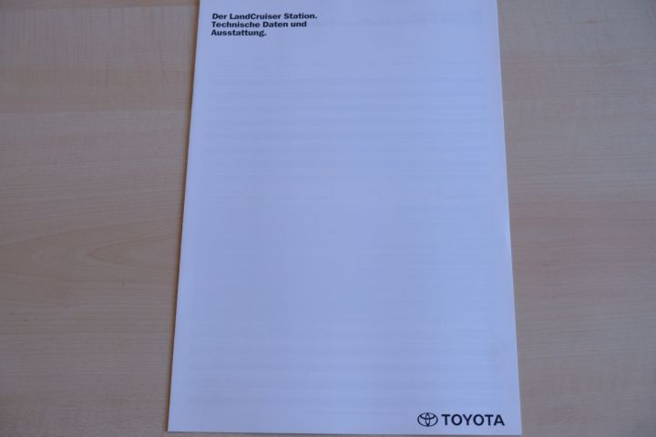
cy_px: 218
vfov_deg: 33.4
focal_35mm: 40
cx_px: 328
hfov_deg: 48.5
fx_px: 728
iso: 250
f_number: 3.2
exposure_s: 1/60
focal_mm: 26.5
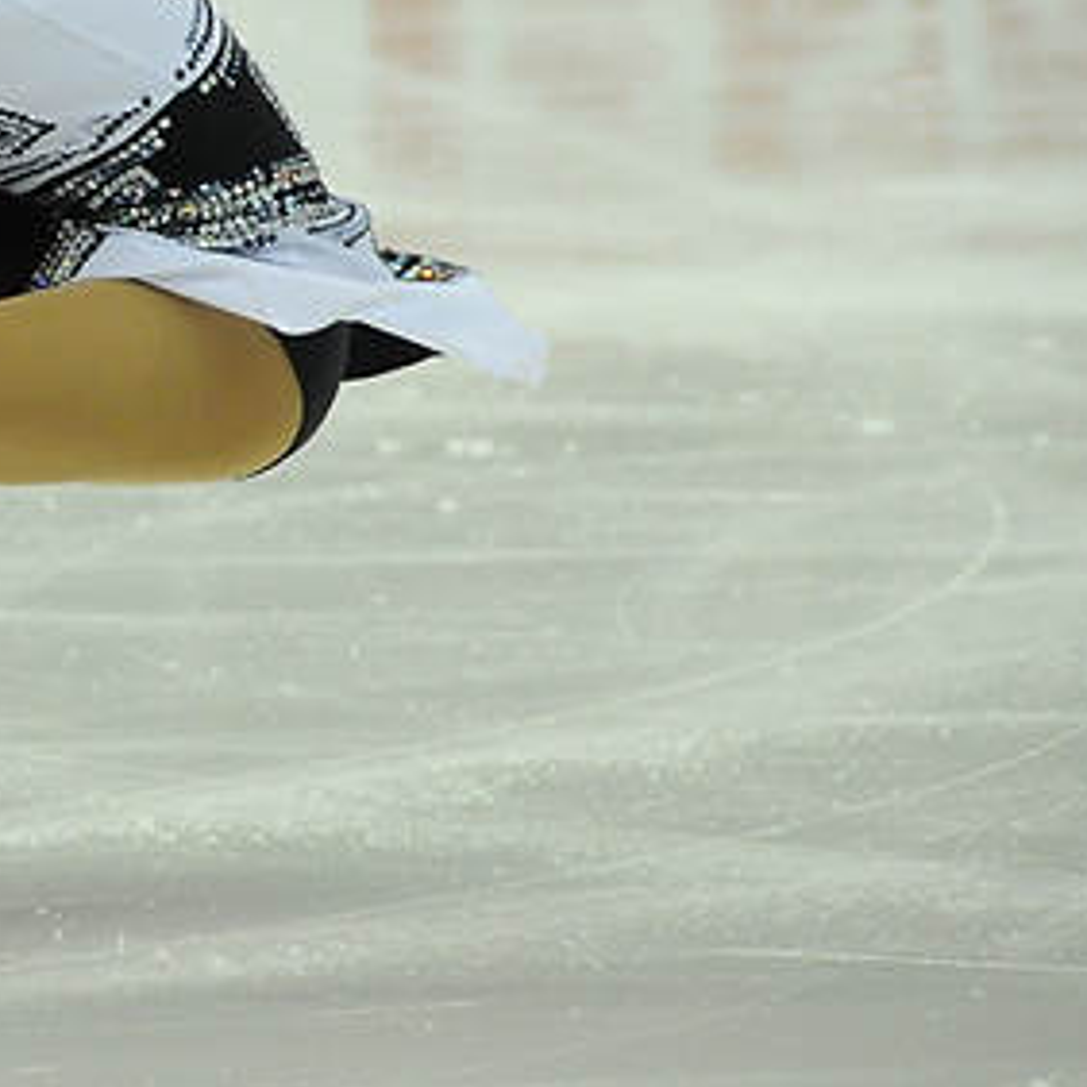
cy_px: 241
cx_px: -308
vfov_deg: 2.8
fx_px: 21849
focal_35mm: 615
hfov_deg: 2.8
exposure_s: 1/1000
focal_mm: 170
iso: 3200
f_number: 5.6
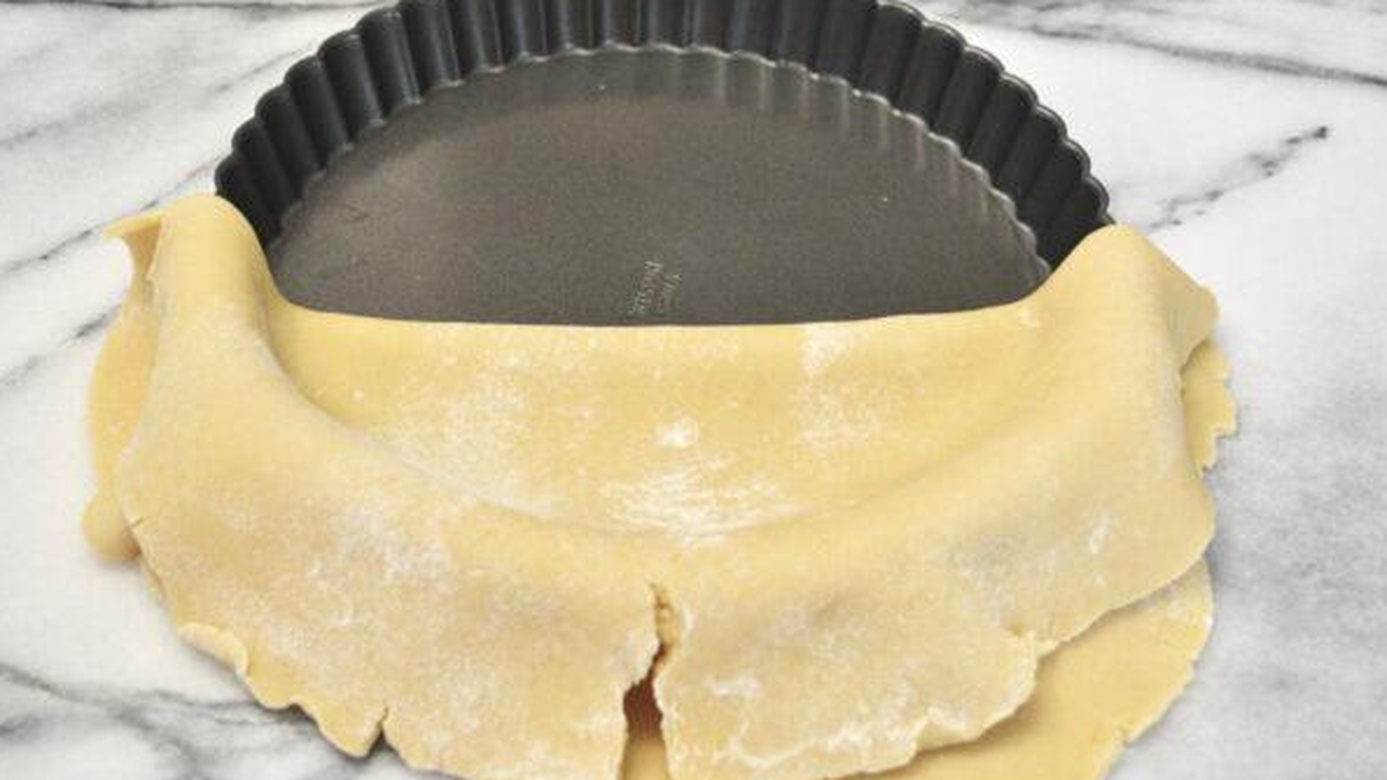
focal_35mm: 54
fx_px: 1986
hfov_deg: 38.5
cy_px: 367
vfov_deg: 22.2
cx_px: 691
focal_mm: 34
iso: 900
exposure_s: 1/60
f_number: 5
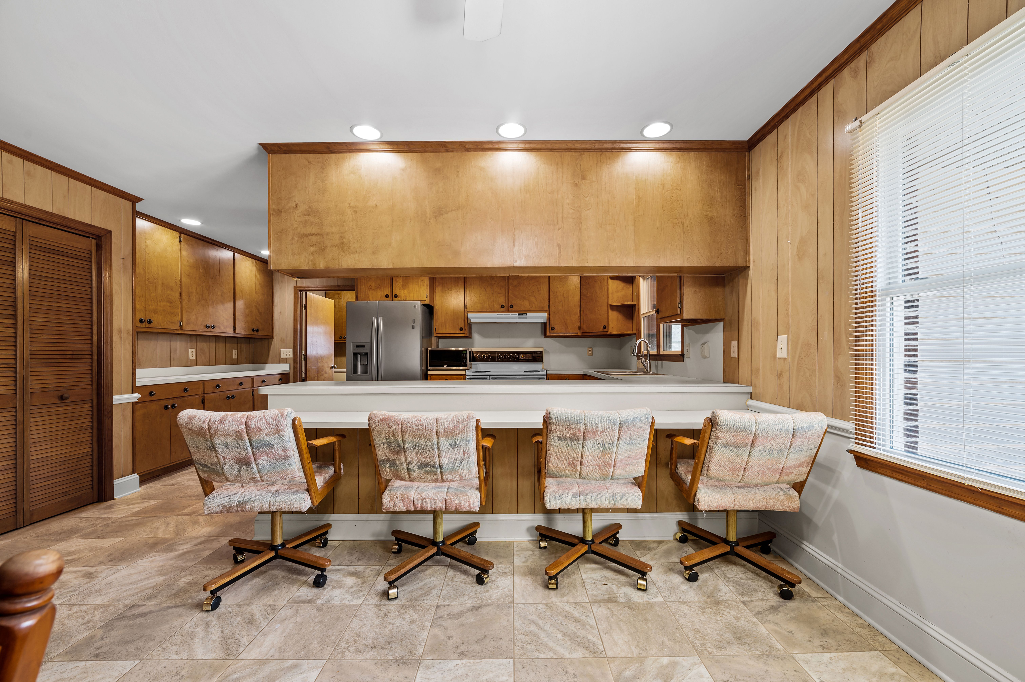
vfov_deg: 81.1
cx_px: 512
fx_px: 398
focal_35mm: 14
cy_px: 341
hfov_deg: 104.3
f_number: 8
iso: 250
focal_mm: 14
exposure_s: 1/2
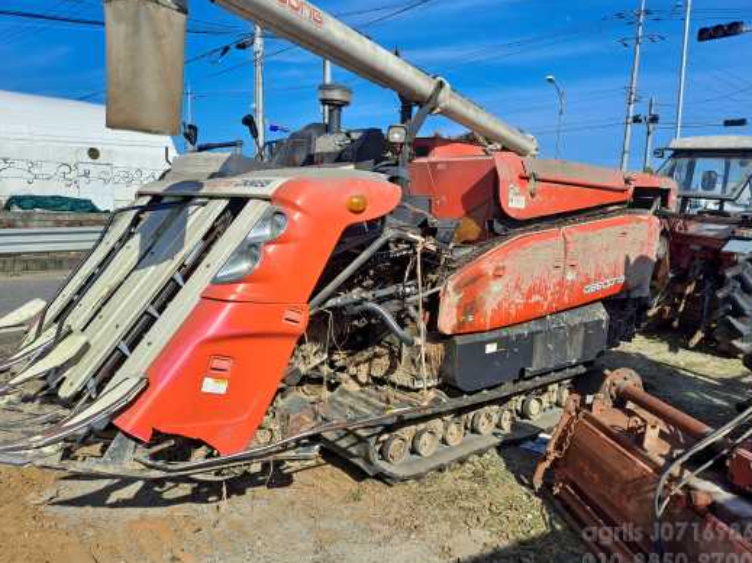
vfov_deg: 53.0
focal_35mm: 26
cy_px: 290
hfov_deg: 67.3
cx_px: 390
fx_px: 565
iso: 32
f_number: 2
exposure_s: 1/1905
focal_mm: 4.6
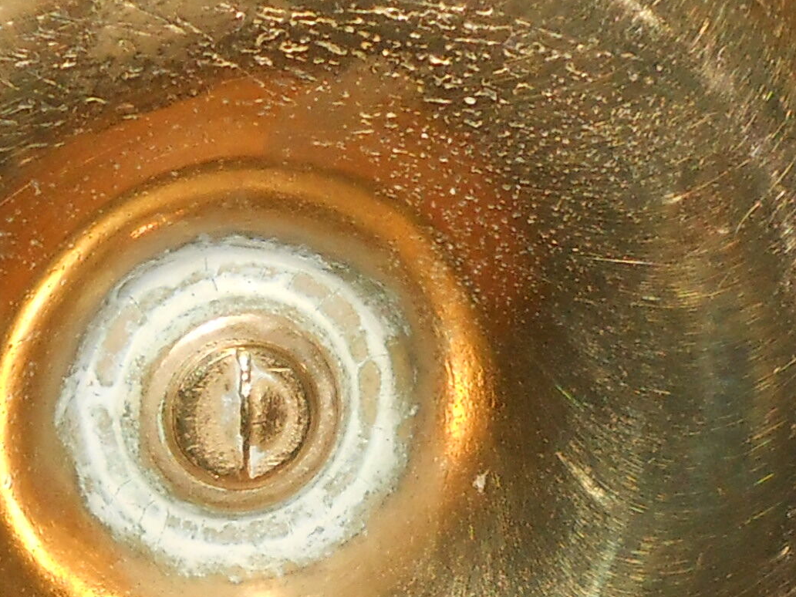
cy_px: 761
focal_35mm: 134
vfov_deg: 10.8
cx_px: 332
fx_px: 3081
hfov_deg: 14.7
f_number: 11.9
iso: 200
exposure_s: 1/25
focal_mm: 5.3
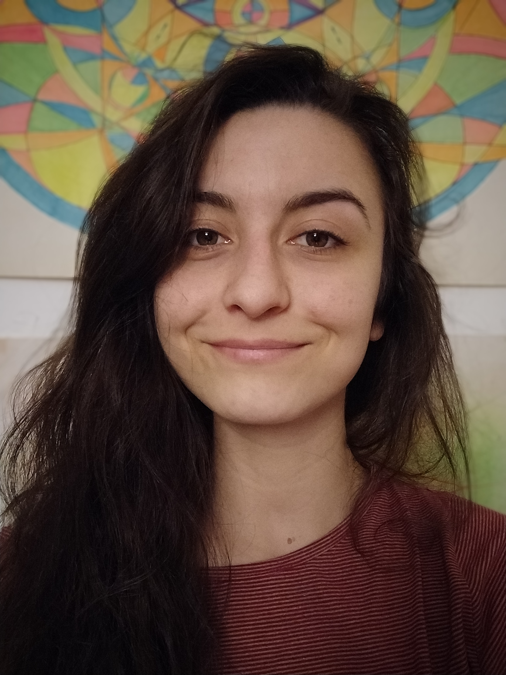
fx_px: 390
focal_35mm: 20
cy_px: 338
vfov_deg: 81.7
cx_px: 253
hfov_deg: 66.0
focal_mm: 3.52
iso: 2500
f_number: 2
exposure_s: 1/17
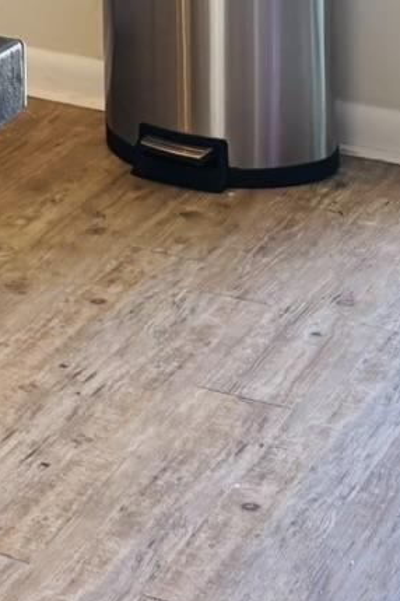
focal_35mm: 129
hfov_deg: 10.3
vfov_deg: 13.9
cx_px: -206
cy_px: -527
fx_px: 2150
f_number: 1.6
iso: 80
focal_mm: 5.96
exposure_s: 1/60
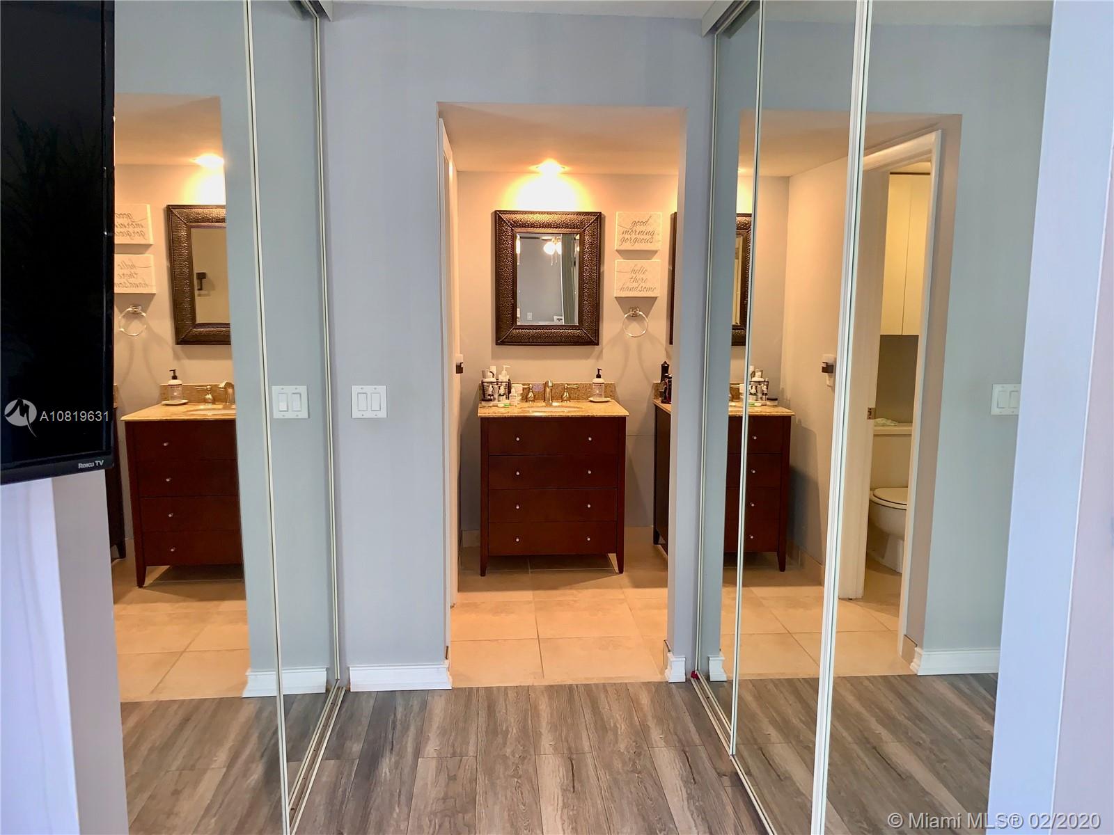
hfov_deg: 67.3
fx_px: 837
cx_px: 557
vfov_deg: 53.1
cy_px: 418
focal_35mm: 26
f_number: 1.8
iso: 40
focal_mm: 4.25
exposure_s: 1/20
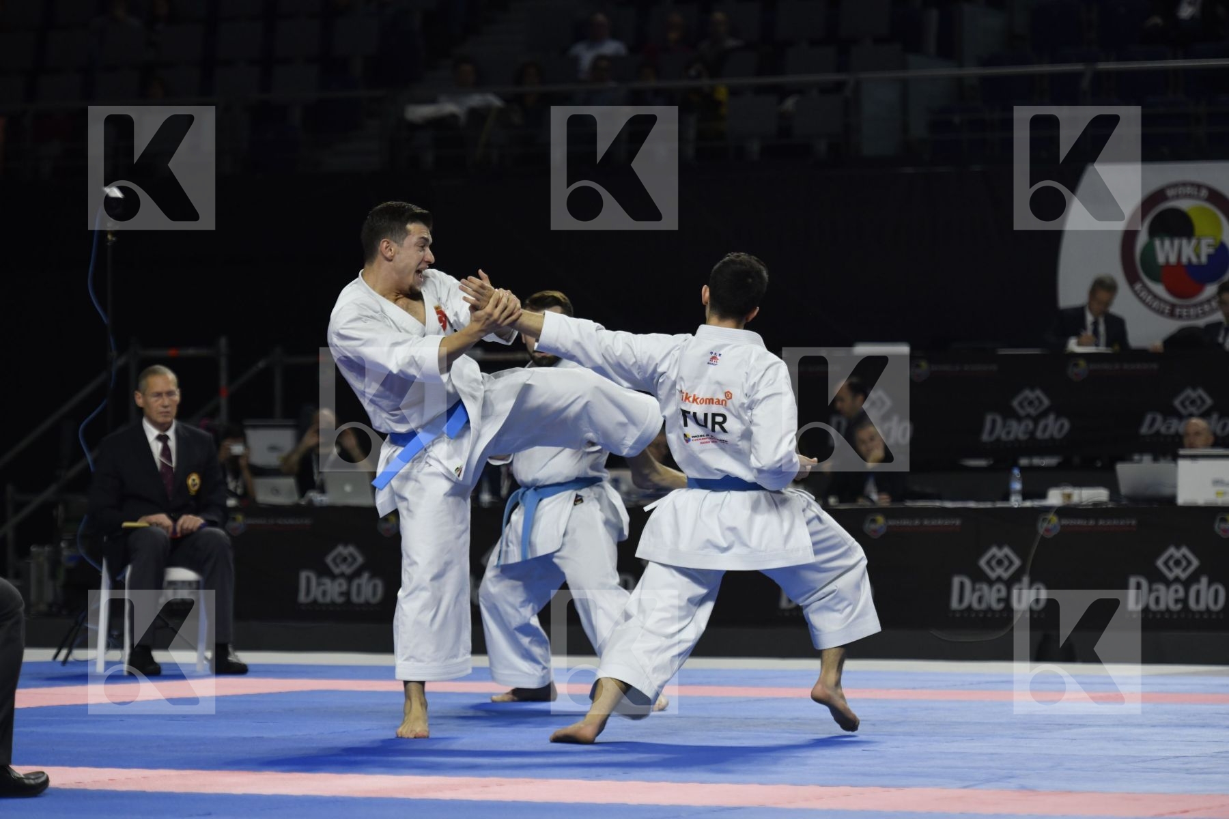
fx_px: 5803
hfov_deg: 12.1
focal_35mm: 170
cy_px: 410
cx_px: 614
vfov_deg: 8.1
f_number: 4
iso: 1250
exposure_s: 1/800
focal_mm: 170
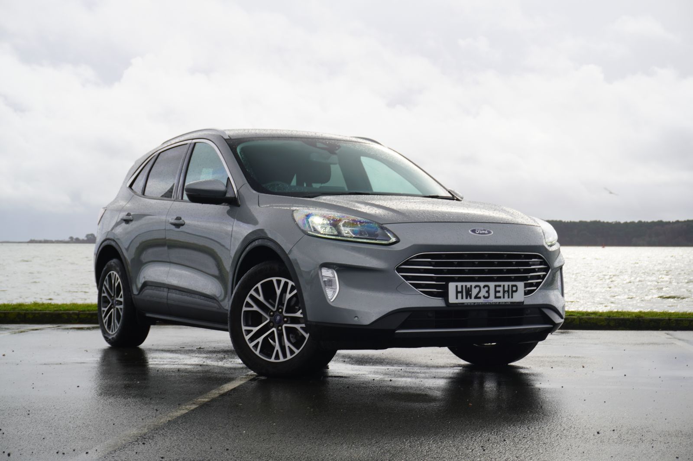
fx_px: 1154
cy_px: 230
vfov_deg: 22.6
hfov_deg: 33.4
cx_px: 346
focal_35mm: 60
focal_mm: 40
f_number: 7.1
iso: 100
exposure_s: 1/100
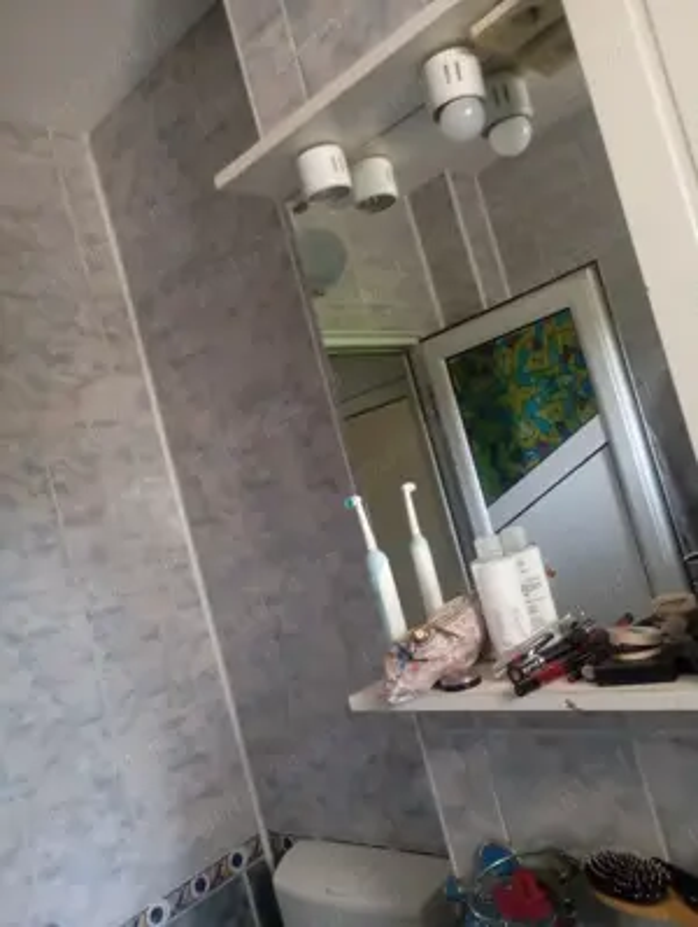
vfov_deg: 63.4
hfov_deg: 49.9
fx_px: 750
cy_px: 464
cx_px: 349
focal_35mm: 28
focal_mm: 4.27
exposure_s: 1/20
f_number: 1.8
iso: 2543
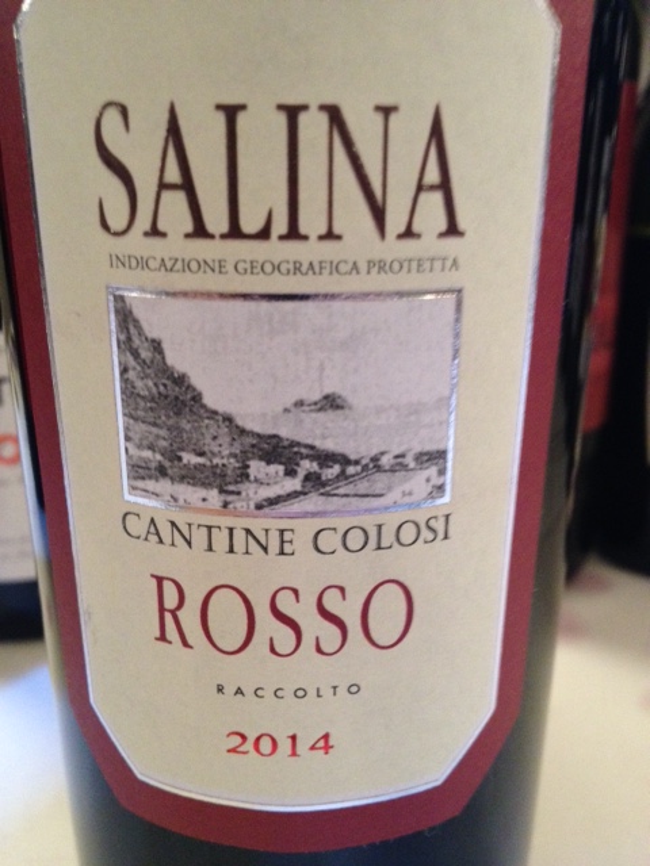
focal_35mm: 35
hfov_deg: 40.7
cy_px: 433
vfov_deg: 52.6
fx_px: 876
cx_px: 325
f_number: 2.4
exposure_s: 1/20
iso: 320
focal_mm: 4.28
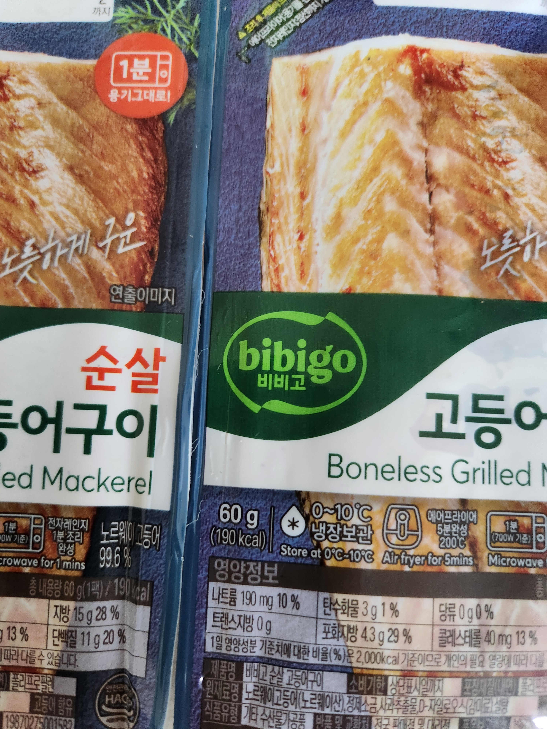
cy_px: 364
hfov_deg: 58.9
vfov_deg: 73.9
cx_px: 274
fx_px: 485
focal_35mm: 23
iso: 800
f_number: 1.8
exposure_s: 1/60.2
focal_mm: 5.4
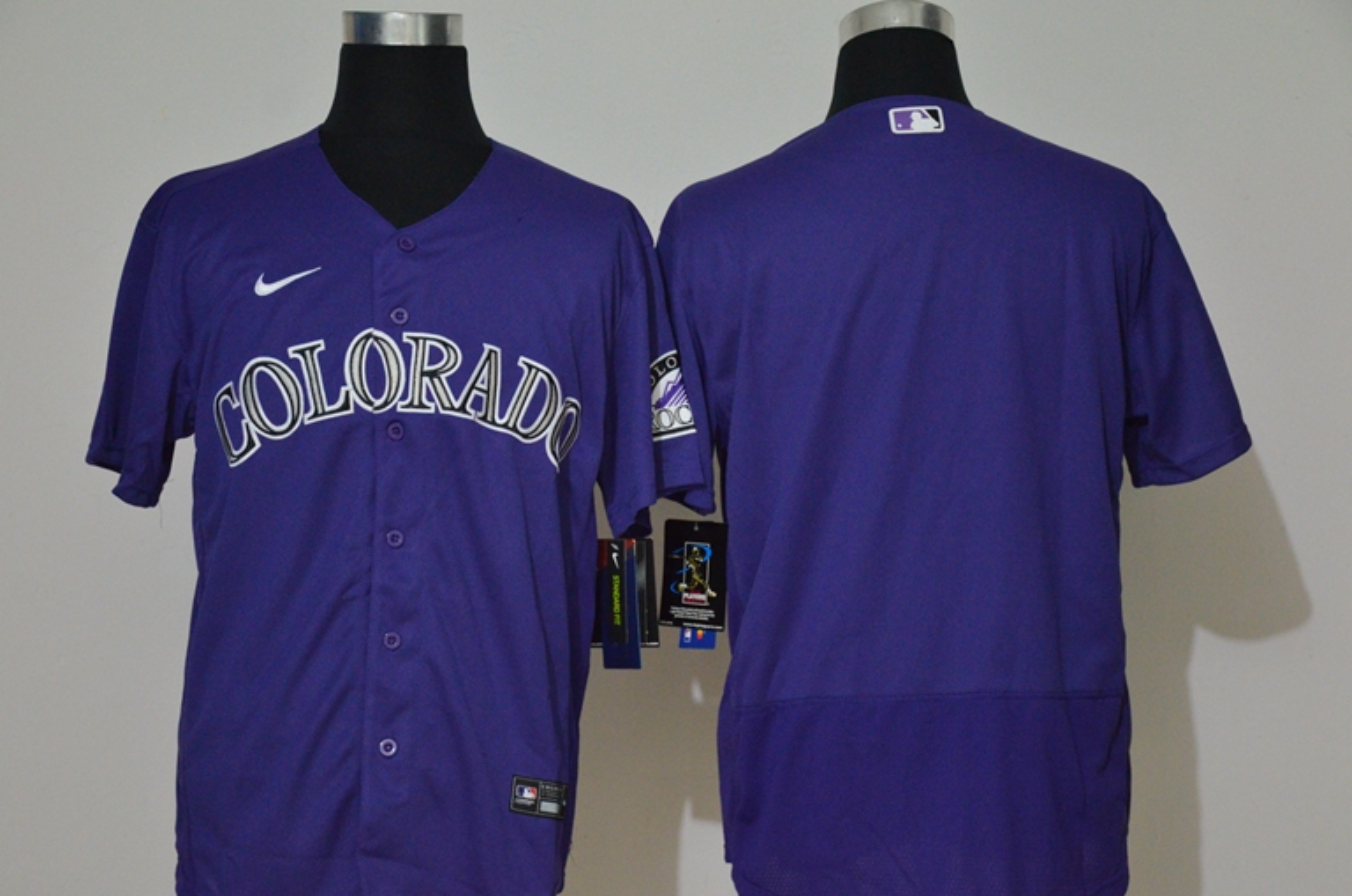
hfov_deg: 27.0
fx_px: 2811
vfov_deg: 18.1
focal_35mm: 75
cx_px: 655
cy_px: 463
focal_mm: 48
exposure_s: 1/25
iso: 4000
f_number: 4.5
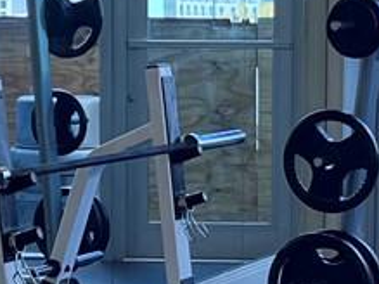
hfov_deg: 10.4
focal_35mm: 190
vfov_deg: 7.8
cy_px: 265
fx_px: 2079
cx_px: 147
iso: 40
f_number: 1.5
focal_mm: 5.7
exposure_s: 1/238
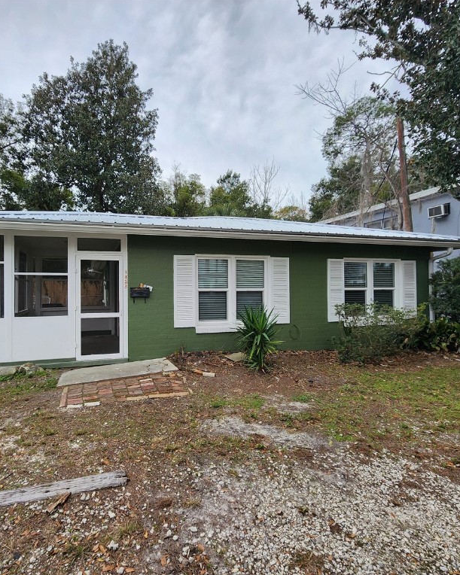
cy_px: 287
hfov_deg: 75.7
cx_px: 174
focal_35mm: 17
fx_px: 289
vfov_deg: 89.6
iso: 50
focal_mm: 2.2
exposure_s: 1/390
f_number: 2.2
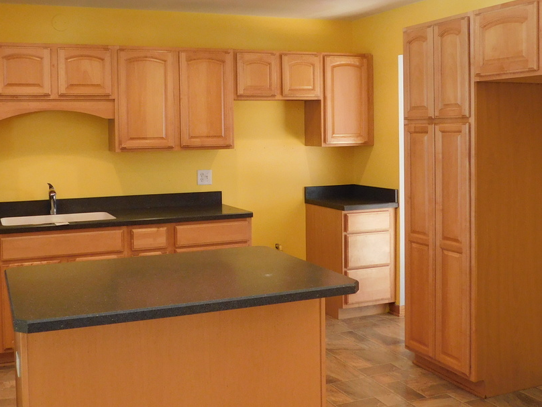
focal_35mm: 41
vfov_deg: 35.0
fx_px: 642
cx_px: 223
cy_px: 153
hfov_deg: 45.6
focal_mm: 4
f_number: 3
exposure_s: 1/30
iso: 220
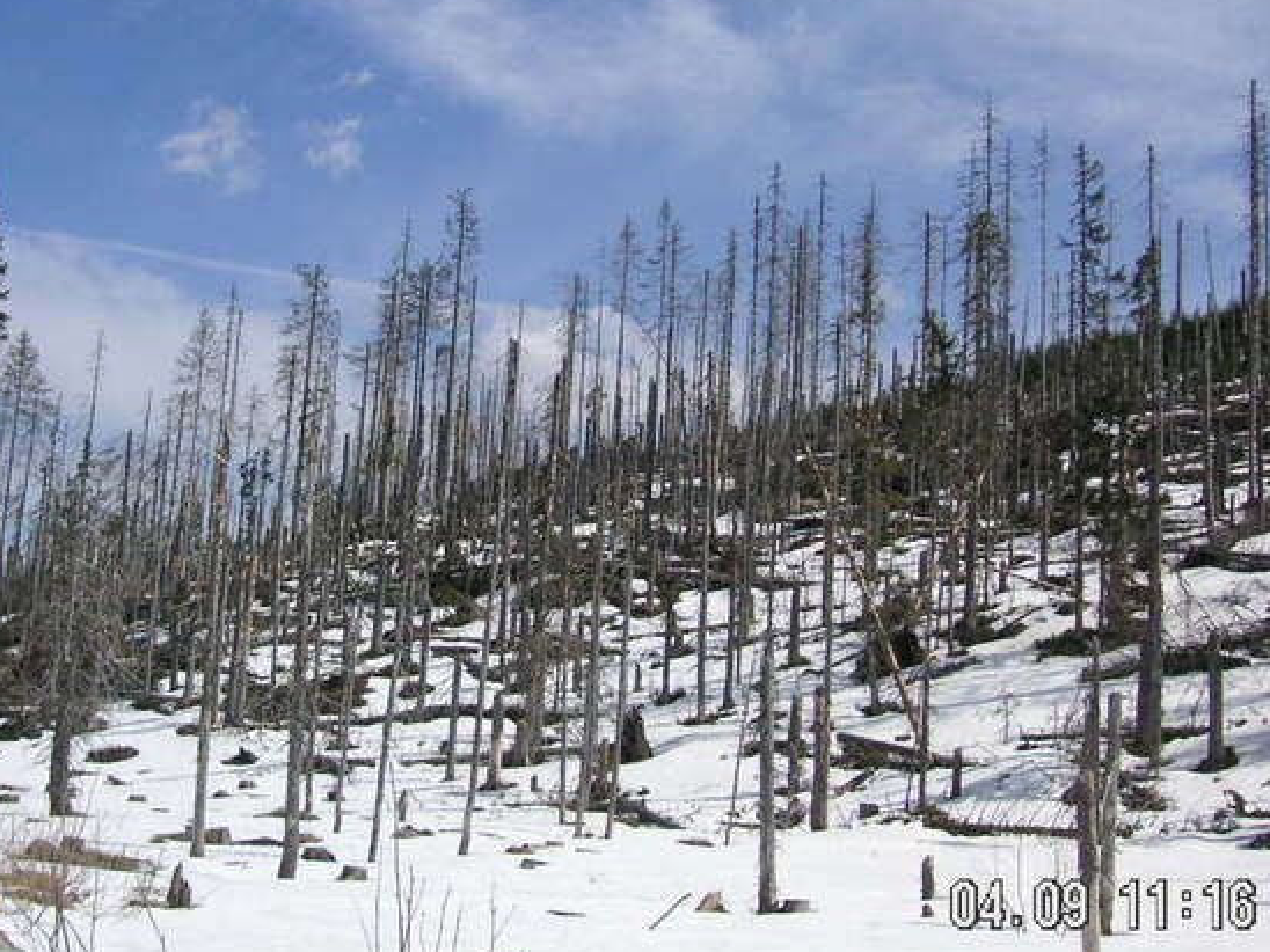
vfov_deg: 26.9
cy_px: 345
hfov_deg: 35.3
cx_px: 457
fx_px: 1981
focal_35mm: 54
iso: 50
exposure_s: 1/350
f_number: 6.7
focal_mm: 6.1
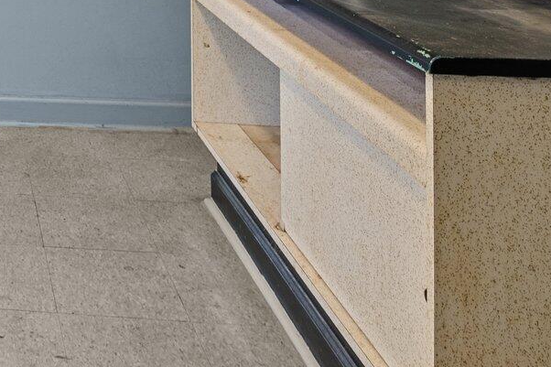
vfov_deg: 22.0
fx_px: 780
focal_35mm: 51
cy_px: -180
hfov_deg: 30.7
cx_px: -160
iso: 400
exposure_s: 1/5
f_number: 6.3
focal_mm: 15
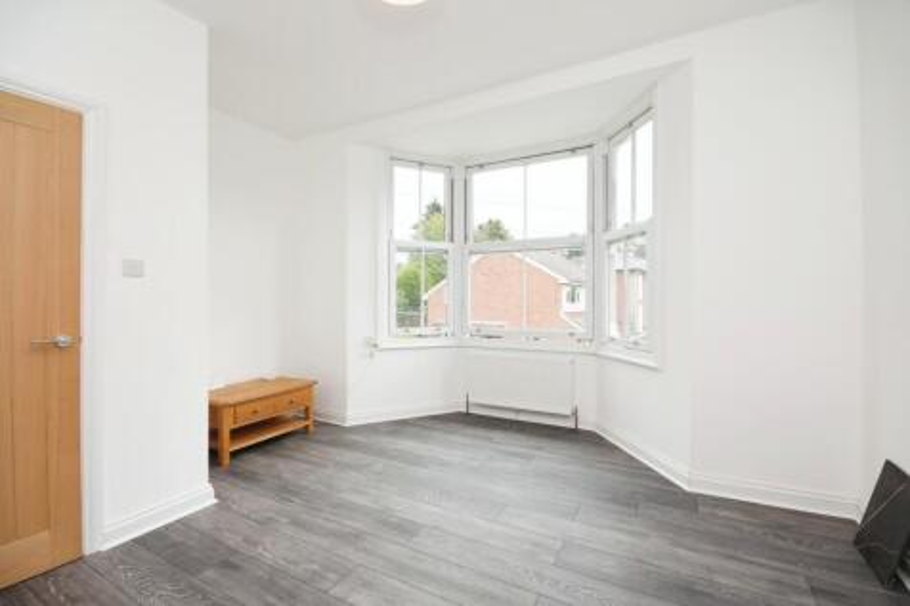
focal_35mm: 15
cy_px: 303
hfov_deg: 100.4
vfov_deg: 77.3
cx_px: 455
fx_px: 379
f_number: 8
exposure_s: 1/40
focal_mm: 10
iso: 800
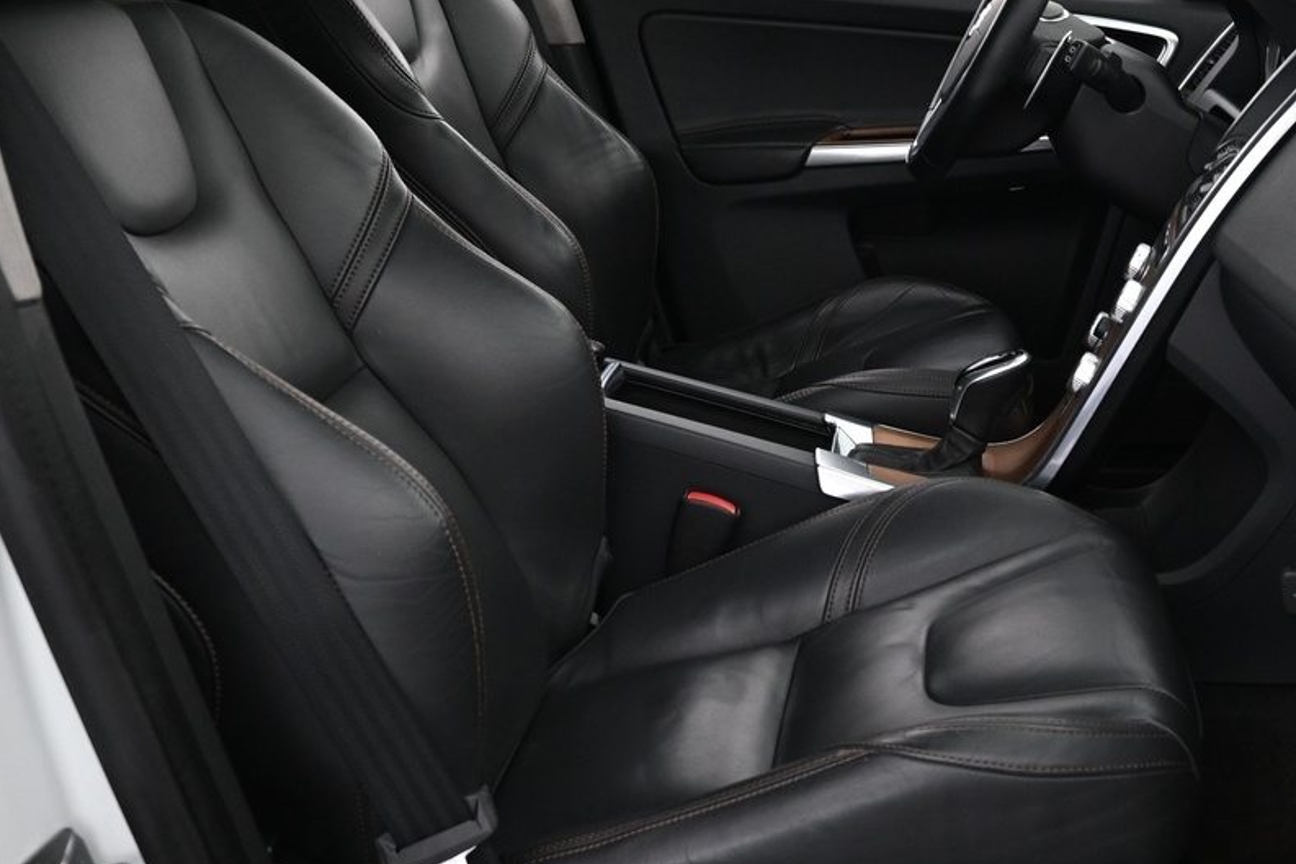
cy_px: 330
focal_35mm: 49
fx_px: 1764
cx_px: 959
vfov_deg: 27.5
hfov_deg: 39.3
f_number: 3.5
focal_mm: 16
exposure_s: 1/25
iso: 800
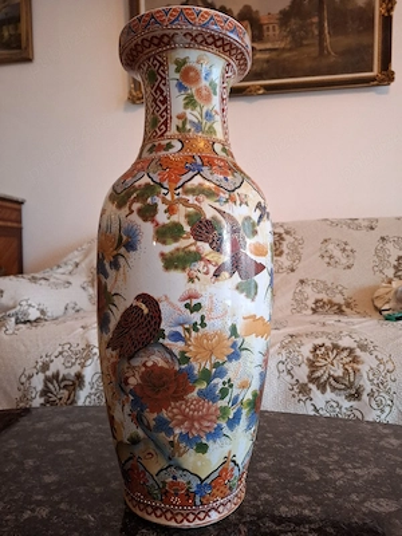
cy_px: 268
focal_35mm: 23
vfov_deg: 73.9
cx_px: 201
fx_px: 356
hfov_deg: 58.9
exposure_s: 1/50
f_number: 1.8
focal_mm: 5.54
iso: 250
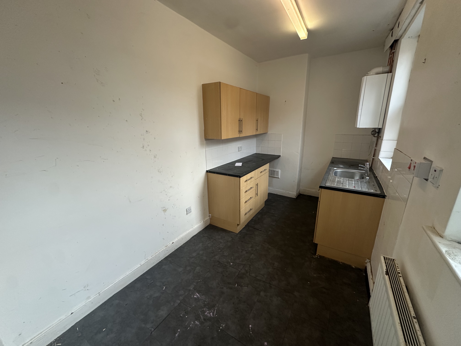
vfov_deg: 85.7
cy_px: 173
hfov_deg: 102.1
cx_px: 230
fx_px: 186
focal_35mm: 14
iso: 160
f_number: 2.2
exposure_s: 1/50
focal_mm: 2.22
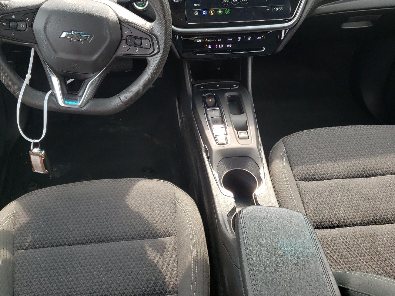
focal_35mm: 39
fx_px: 445
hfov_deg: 47.9
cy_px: 106
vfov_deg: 36.5
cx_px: 200
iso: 50
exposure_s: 1/189
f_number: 1.5
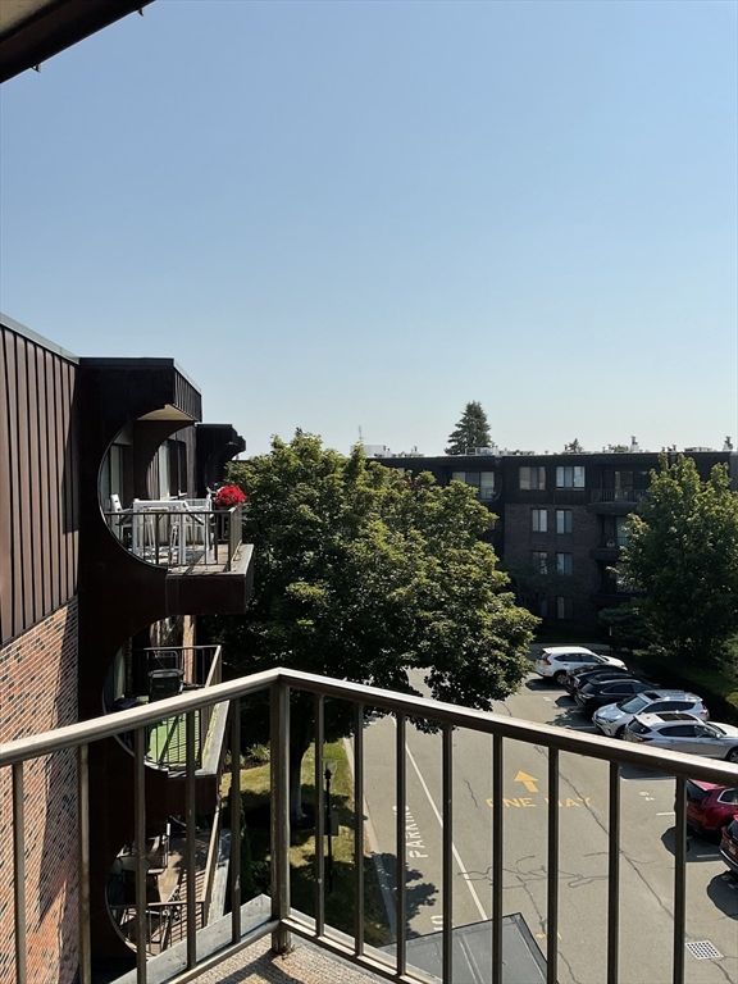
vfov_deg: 61.7
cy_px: 492
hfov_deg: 48.2
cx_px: 369
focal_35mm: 29
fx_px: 824
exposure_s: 1/3788
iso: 16
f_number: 1.8
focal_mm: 3
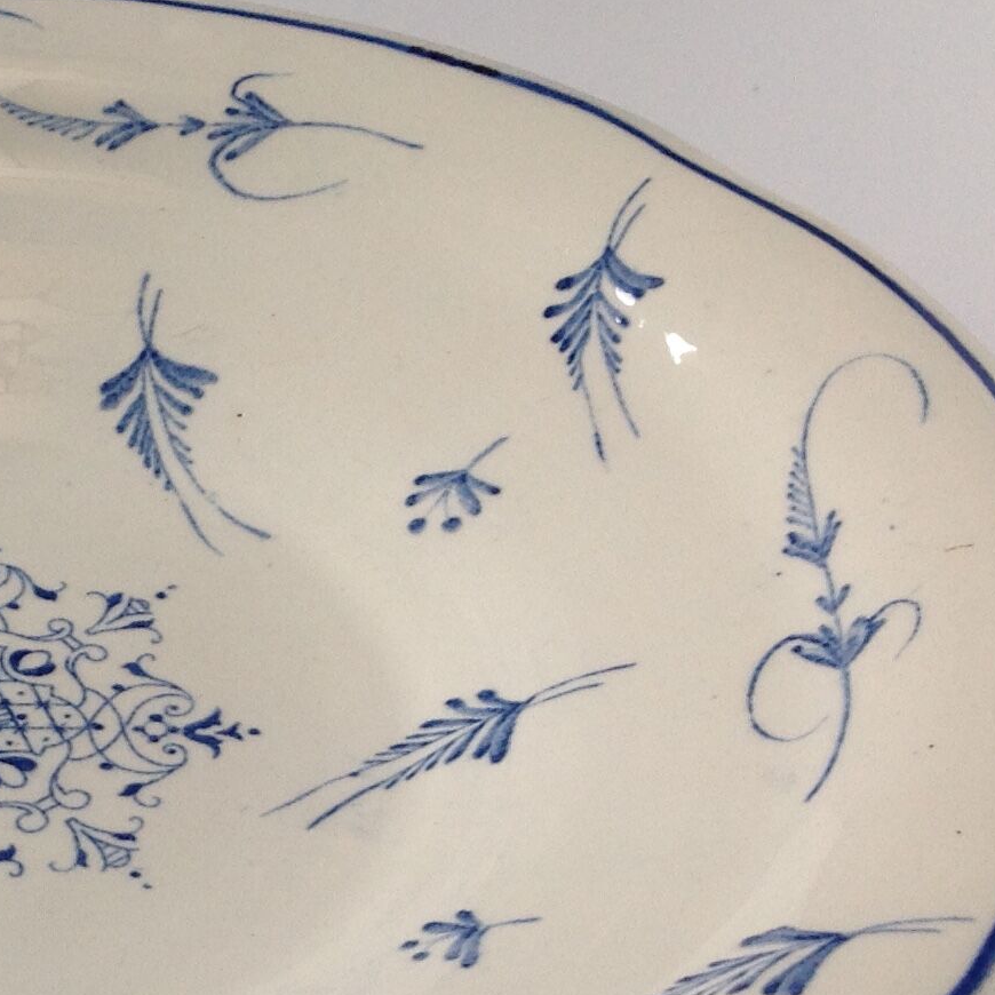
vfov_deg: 18.6
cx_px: 58
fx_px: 2992
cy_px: 863
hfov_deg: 18.5
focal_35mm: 92
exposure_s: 1/60
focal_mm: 4.28
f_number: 2.4
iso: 64
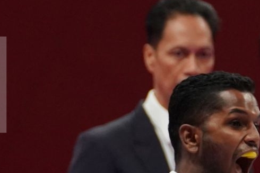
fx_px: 7405
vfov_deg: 1.3
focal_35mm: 1025
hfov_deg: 2.0
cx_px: 317
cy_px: 272
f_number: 4
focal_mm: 186
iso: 3200
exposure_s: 1/1000
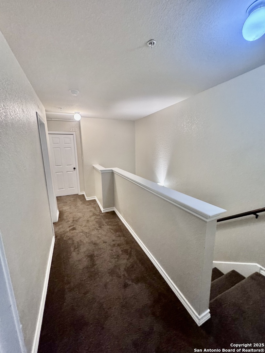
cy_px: 176
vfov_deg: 102.1
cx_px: 132
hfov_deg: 85.7
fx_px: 143
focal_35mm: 14
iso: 400
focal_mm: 2.22
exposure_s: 1/60
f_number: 2.2
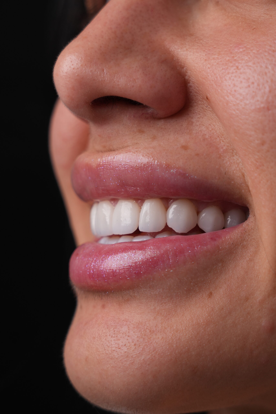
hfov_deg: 14.6
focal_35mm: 93
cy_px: 207
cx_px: 138
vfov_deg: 21.8
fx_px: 1074
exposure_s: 1/250
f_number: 5.6
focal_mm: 62.3
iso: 320
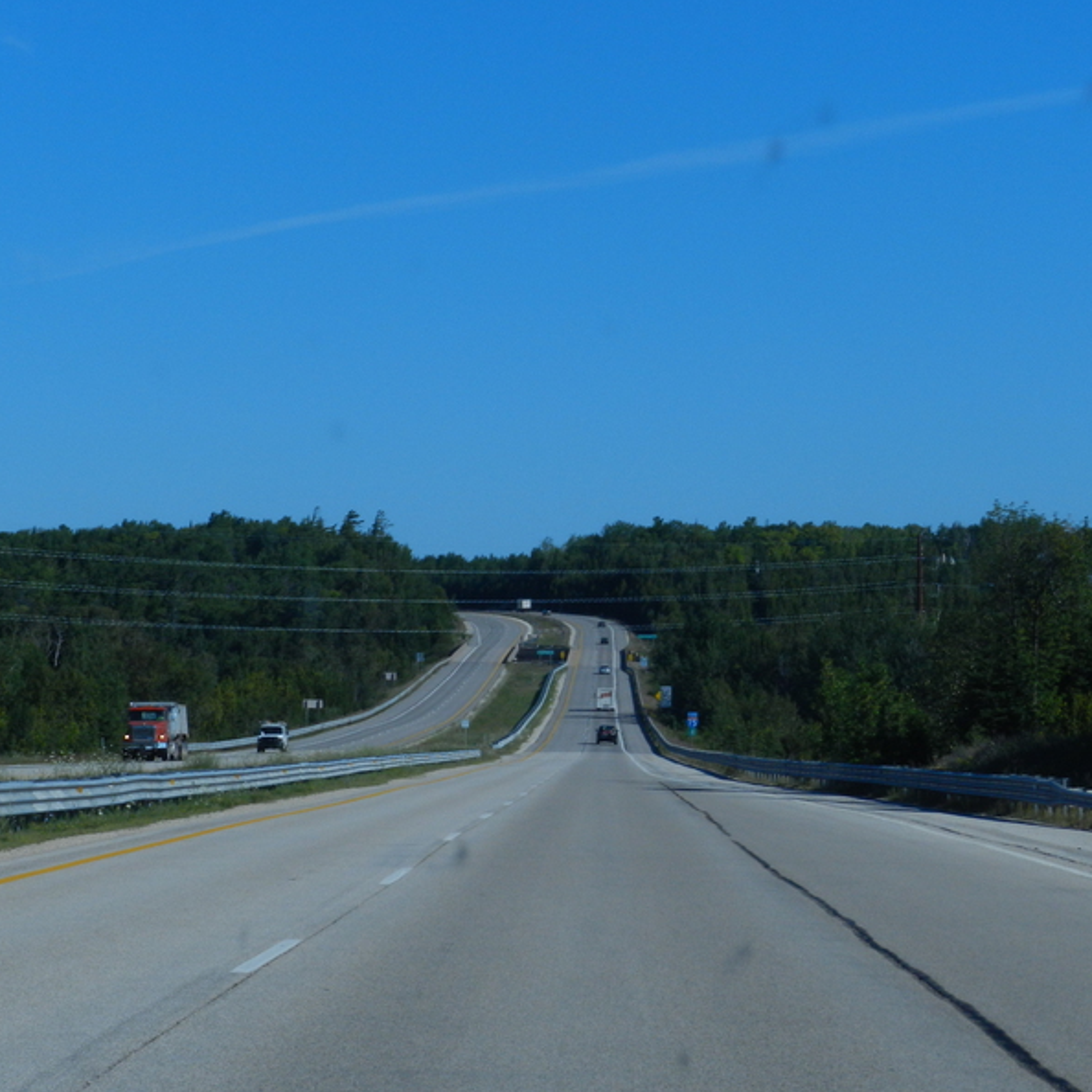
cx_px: 550
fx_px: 4247
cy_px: 550
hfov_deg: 14.7
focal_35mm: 119
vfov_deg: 14.7
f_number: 5
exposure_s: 1/1250
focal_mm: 17.7
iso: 160
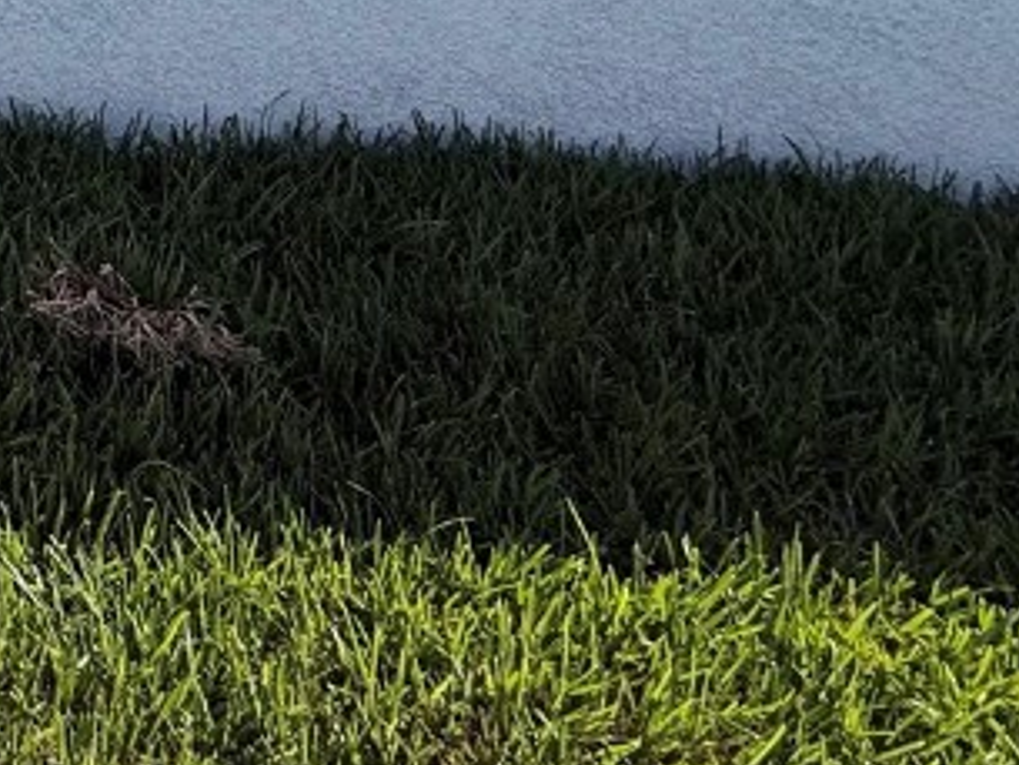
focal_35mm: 47
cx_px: -531
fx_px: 1384
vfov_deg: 25.5
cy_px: -291
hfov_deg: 27.2
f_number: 2.2
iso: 50
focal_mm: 2.22
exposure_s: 1/2611
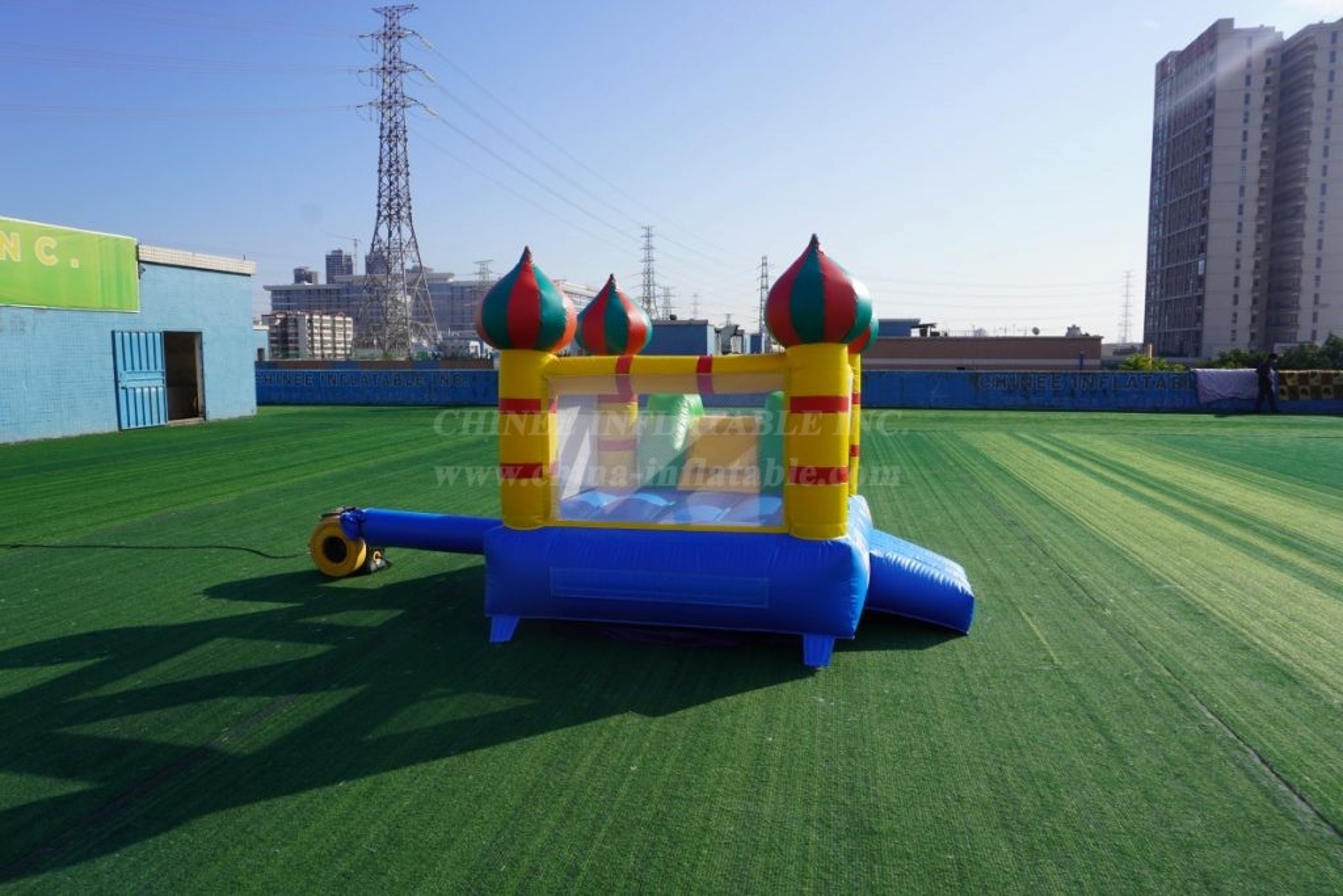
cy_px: 448
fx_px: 895
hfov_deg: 73.7
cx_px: 672
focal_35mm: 24
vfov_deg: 53.1
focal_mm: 16
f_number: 10
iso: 100
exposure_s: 1/160
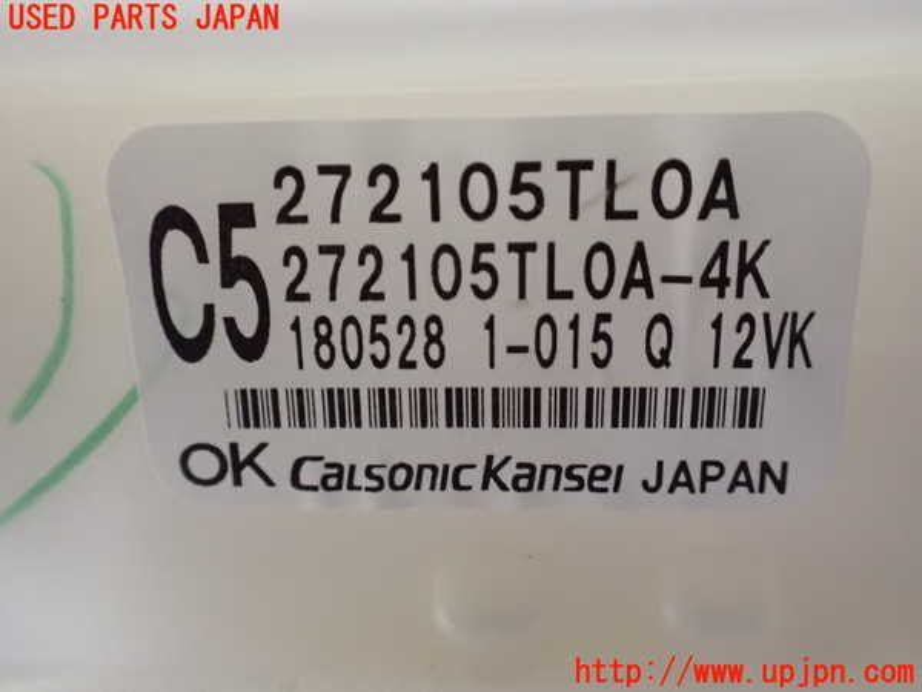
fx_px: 799
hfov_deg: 60.0
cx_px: 461
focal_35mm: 30
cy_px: 346
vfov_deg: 46.8
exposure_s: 1/15
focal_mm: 5.4
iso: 1600
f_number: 2.3
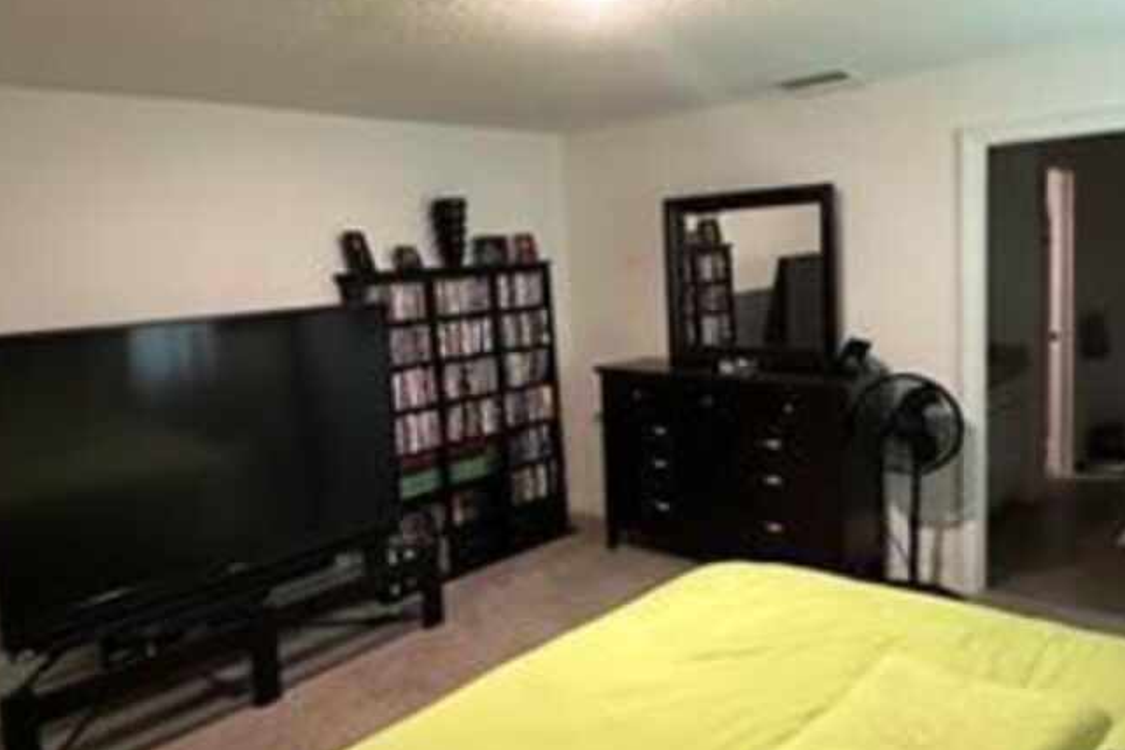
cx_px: 515
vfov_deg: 44.9
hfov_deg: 63.6
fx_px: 906
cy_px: 350
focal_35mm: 29
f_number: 2.2
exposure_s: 1/60
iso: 800
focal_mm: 2.22
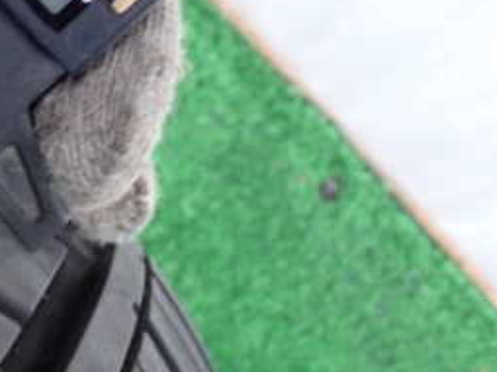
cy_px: -10
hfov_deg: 19.4
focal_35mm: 97
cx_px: -49
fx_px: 1391
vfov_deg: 14.9
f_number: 2.8
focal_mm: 7.31
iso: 500
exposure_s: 1/125
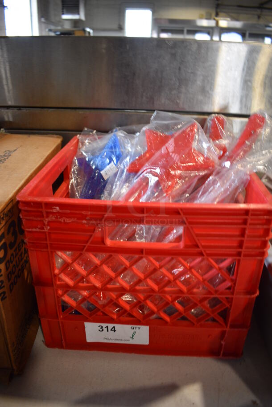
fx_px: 306
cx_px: 136
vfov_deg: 67.3
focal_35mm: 27
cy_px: 204
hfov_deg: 48.0
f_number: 3.5
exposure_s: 1/125
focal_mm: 18
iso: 900
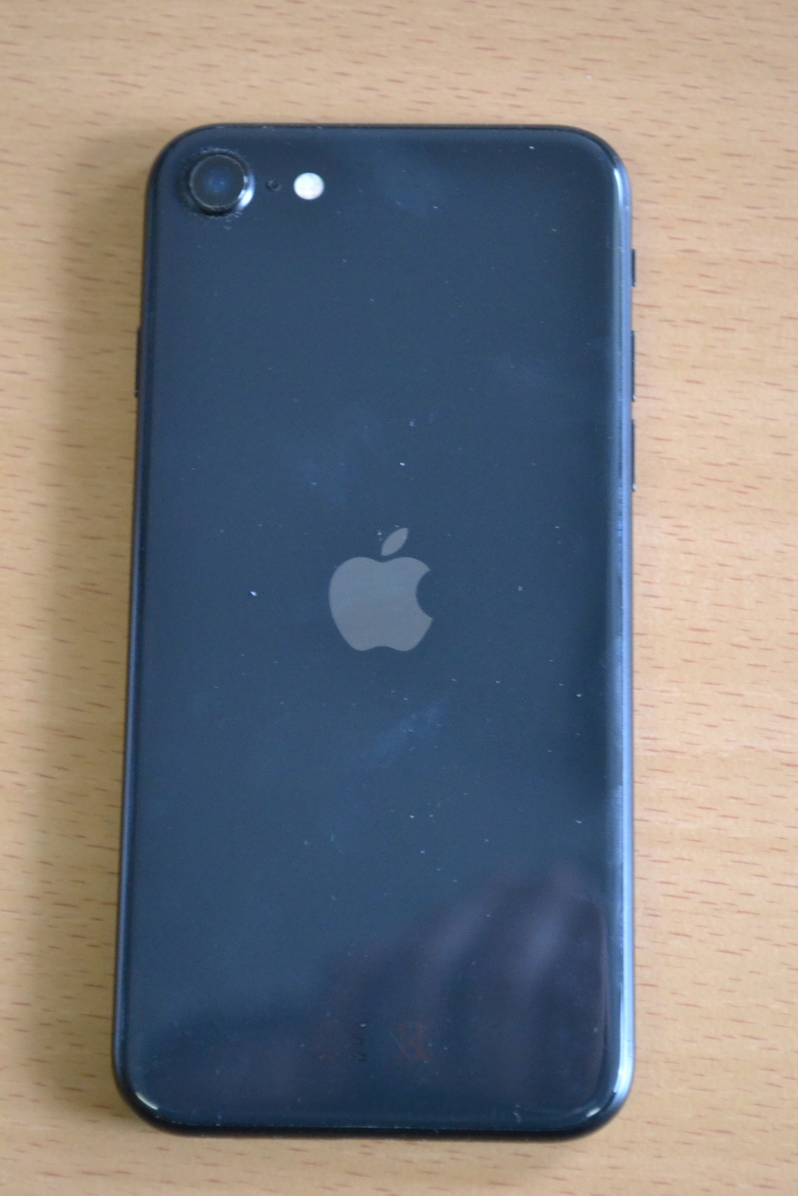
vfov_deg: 24.6
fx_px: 2742
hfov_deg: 16.6
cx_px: 399
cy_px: 598
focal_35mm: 82
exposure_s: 1/60
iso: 3200
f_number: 5.6
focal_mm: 55
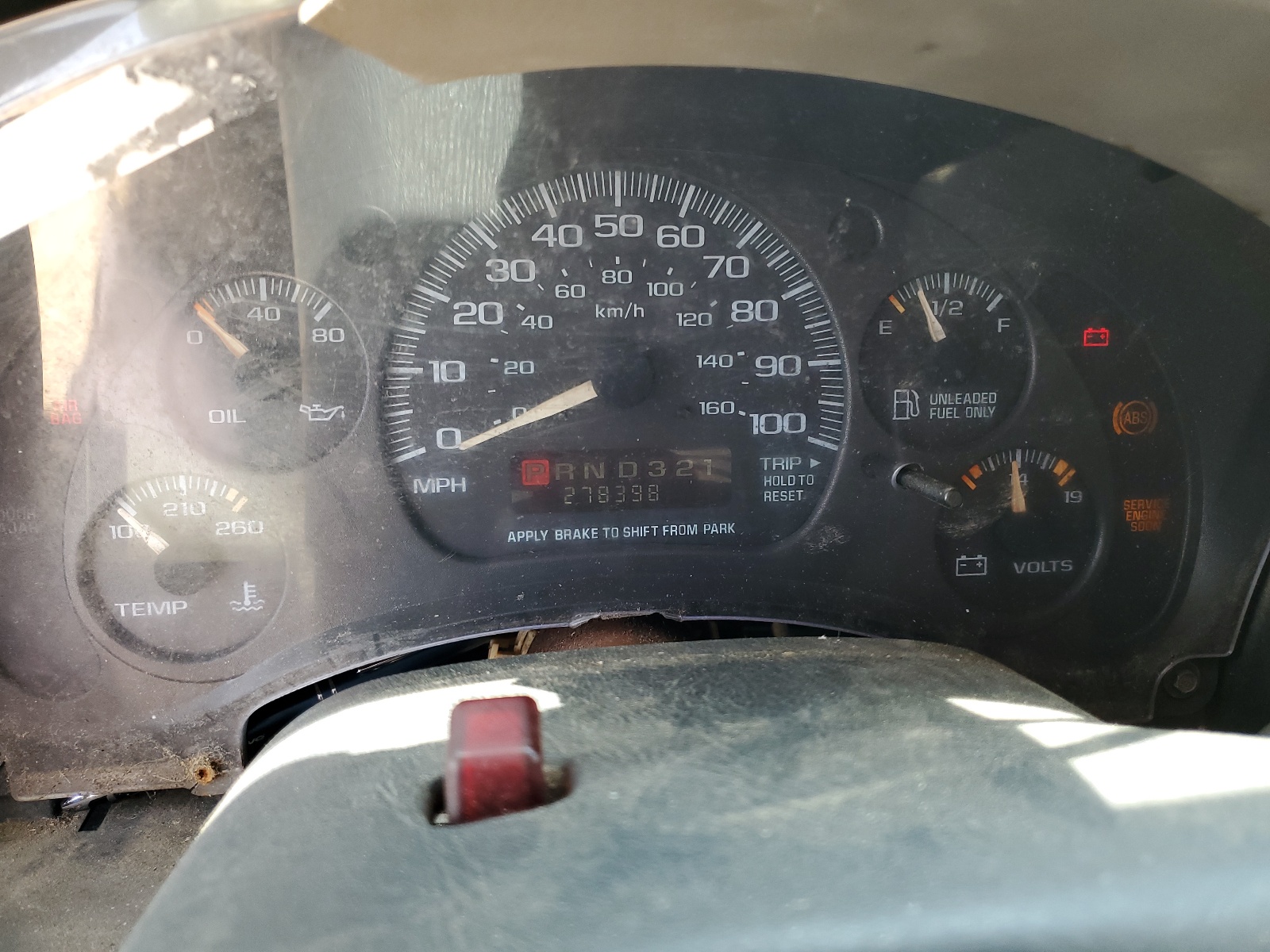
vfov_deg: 53.1
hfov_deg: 67.3
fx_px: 954
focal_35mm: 26
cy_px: 476
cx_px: 635
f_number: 1.5
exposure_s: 1/120
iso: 69
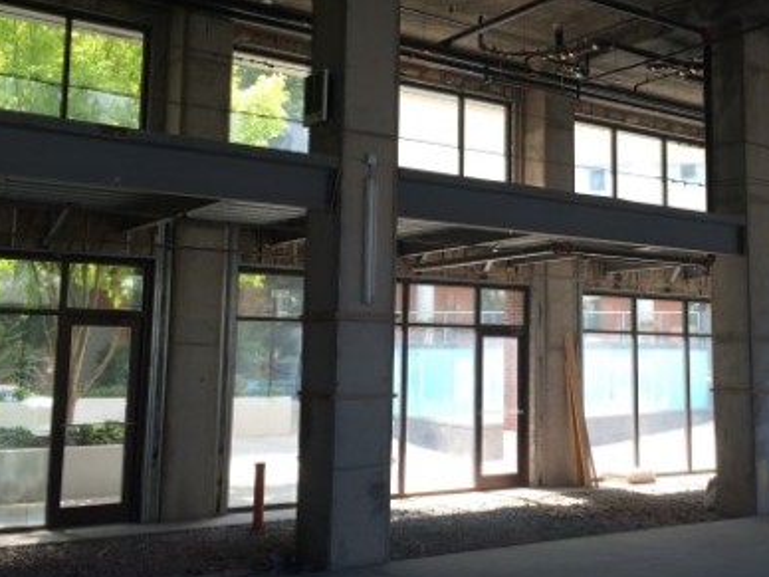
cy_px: 223
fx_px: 1066
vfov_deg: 30.2
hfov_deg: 39.2
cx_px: 513
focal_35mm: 48
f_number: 2.2
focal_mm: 4.12
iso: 32
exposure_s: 1/158
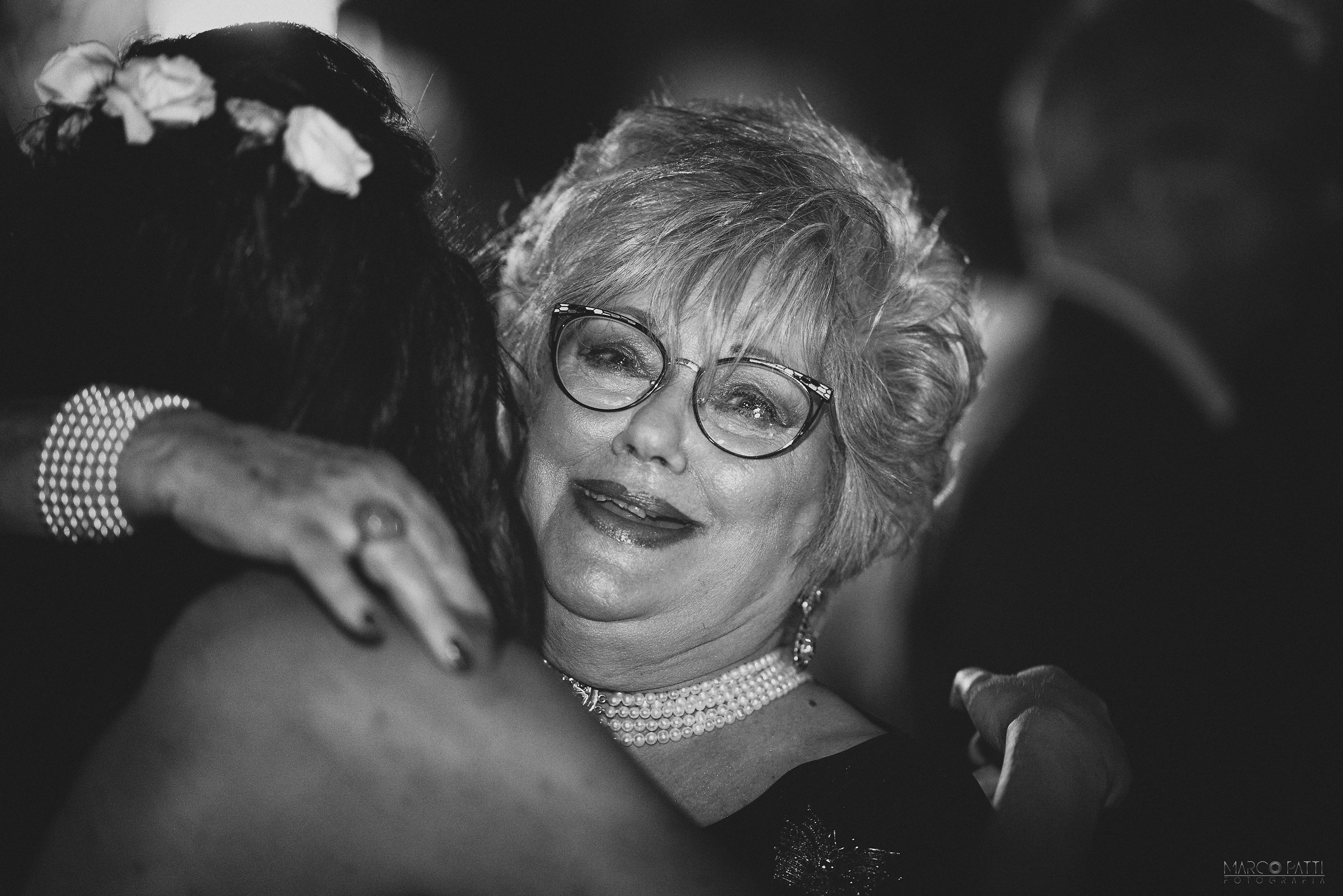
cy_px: 448
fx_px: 3918
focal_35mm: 105
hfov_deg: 19.4
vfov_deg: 13.1
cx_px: 672
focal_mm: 105
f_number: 1.4
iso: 2000
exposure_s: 1/200
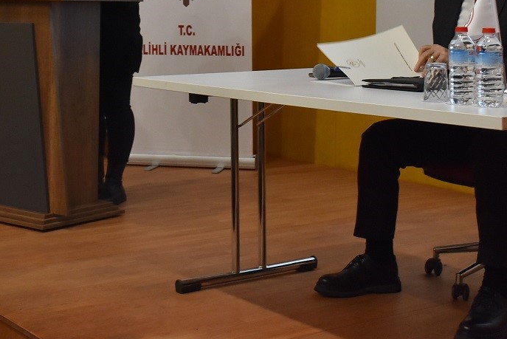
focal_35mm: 75
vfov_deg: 17.6
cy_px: -24
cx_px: 232
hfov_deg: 26.9
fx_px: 1058
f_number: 4
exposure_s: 1/60
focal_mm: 23
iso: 1250
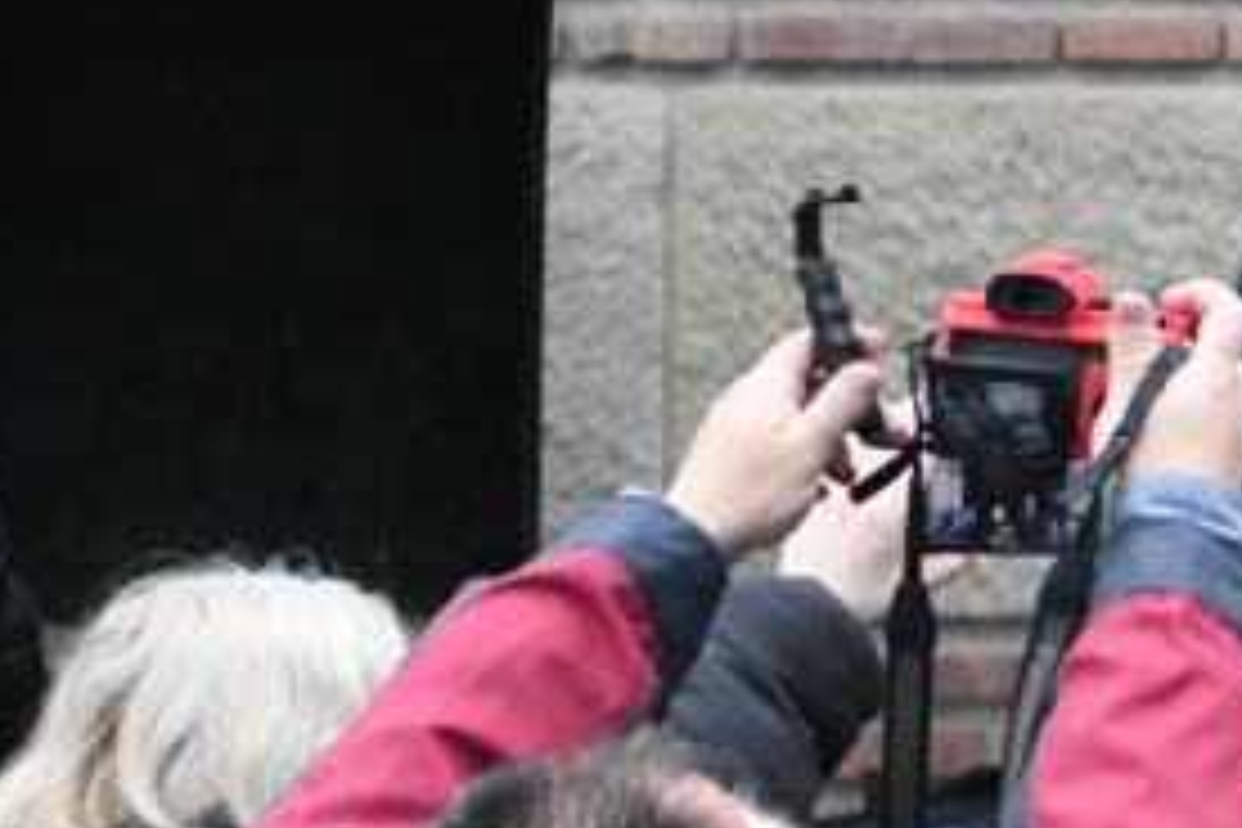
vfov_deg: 3.3
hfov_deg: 4.9
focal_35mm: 411
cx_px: 2902
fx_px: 14178
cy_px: 256
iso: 3200
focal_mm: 70
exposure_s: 1/1250
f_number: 2.8
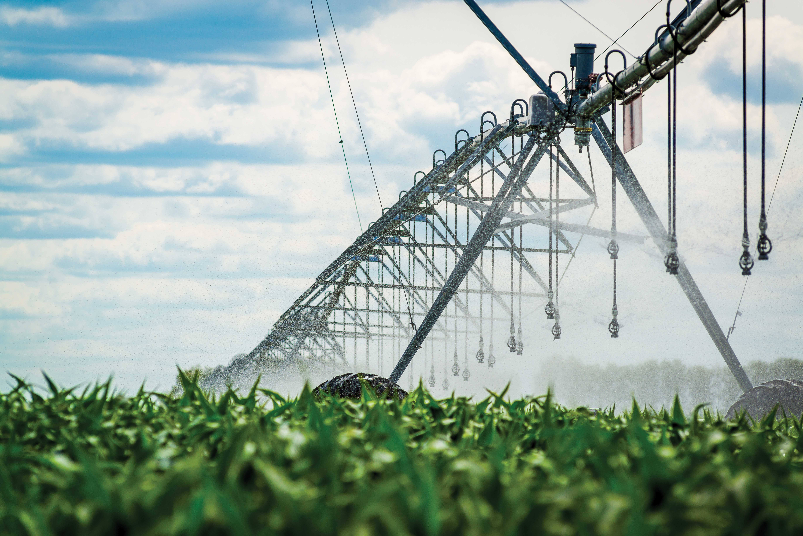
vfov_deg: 6.9
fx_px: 4462
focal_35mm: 200
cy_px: 268
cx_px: 402
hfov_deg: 10.3
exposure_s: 1/640
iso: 50
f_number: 7.1
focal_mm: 200
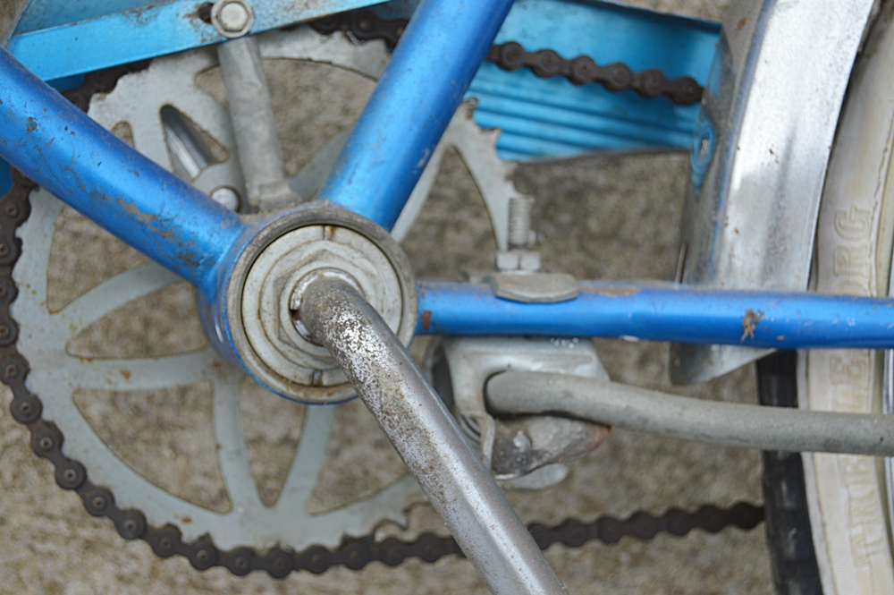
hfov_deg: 27.0
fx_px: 1861
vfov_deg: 18.2
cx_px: 447
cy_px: 298
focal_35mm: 75
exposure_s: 1/160
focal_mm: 50
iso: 100
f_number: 6.3
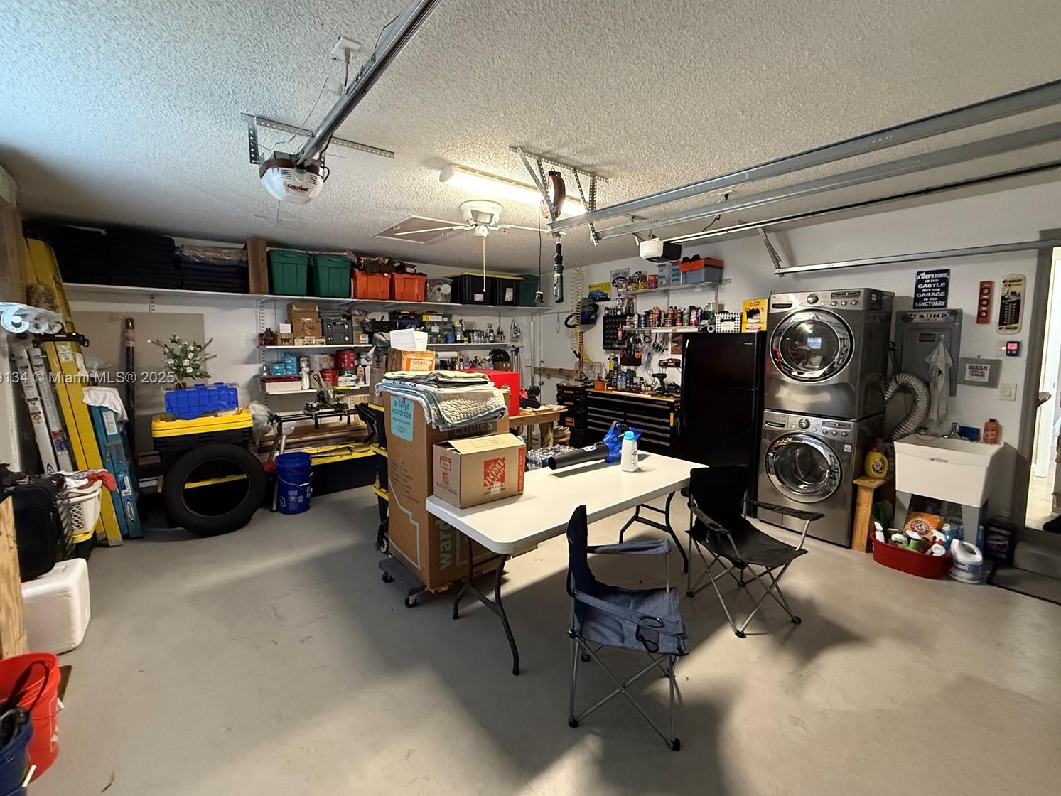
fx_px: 460
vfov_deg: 81.7
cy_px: 379
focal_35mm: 15
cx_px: 516
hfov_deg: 98.1
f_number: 2.2
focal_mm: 2.22
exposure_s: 1/60
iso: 640
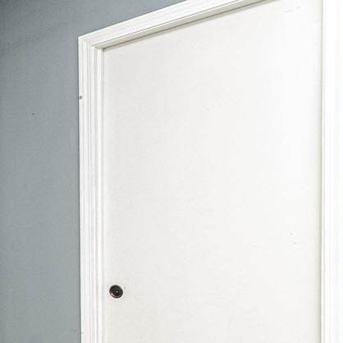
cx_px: -158
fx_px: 437
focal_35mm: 39
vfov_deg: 42.4
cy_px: 220
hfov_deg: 29.0
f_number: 10
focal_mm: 10
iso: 3200
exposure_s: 1/60
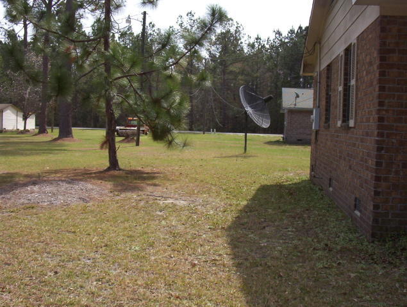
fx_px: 460
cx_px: 204
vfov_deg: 36.9
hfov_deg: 47.8
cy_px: 154
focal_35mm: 39
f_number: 4.5
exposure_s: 1/494
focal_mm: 6
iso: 100
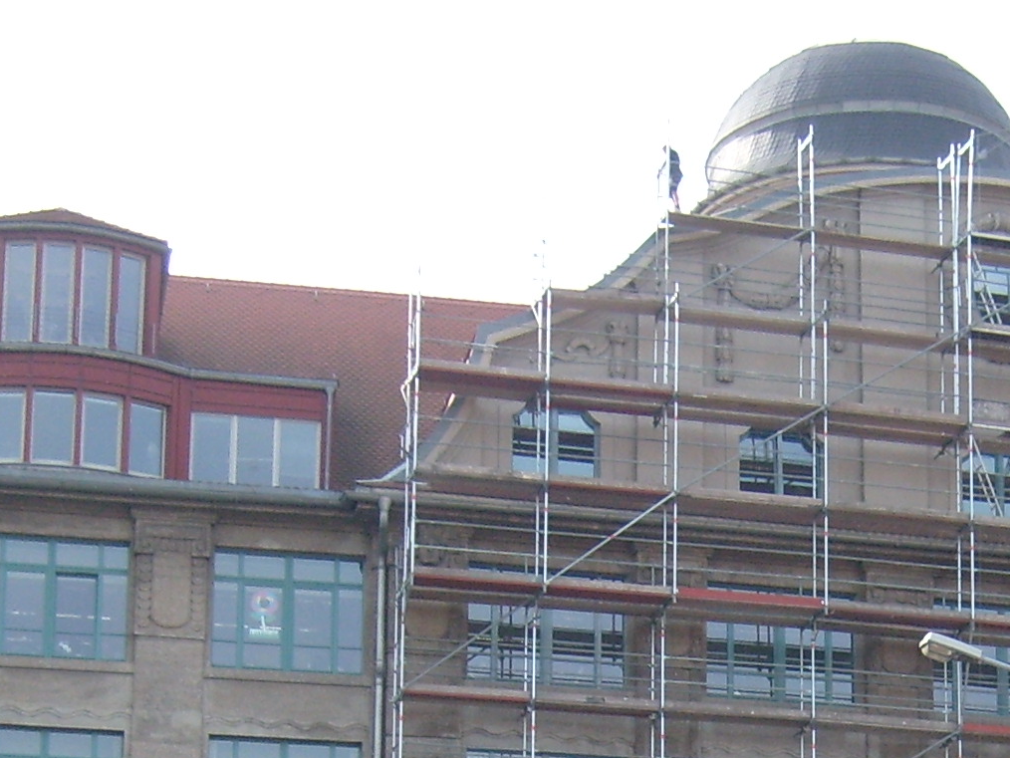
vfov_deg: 13.4
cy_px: 1050
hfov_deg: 18.3
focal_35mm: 106
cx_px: 867
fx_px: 3094
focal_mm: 5.8
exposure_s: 1/90
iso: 80
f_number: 7.1
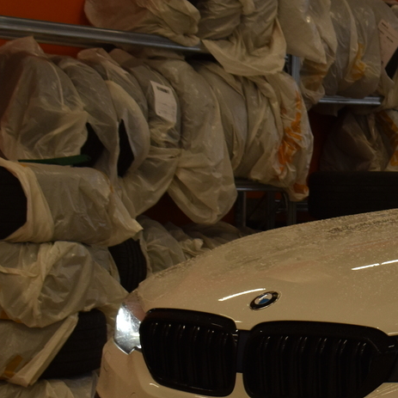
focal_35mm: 107
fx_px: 1392
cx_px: 573
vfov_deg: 16.3
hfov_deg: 15.2
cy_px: 234
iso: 400
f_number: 5.6
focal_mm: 24
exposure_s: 1/125
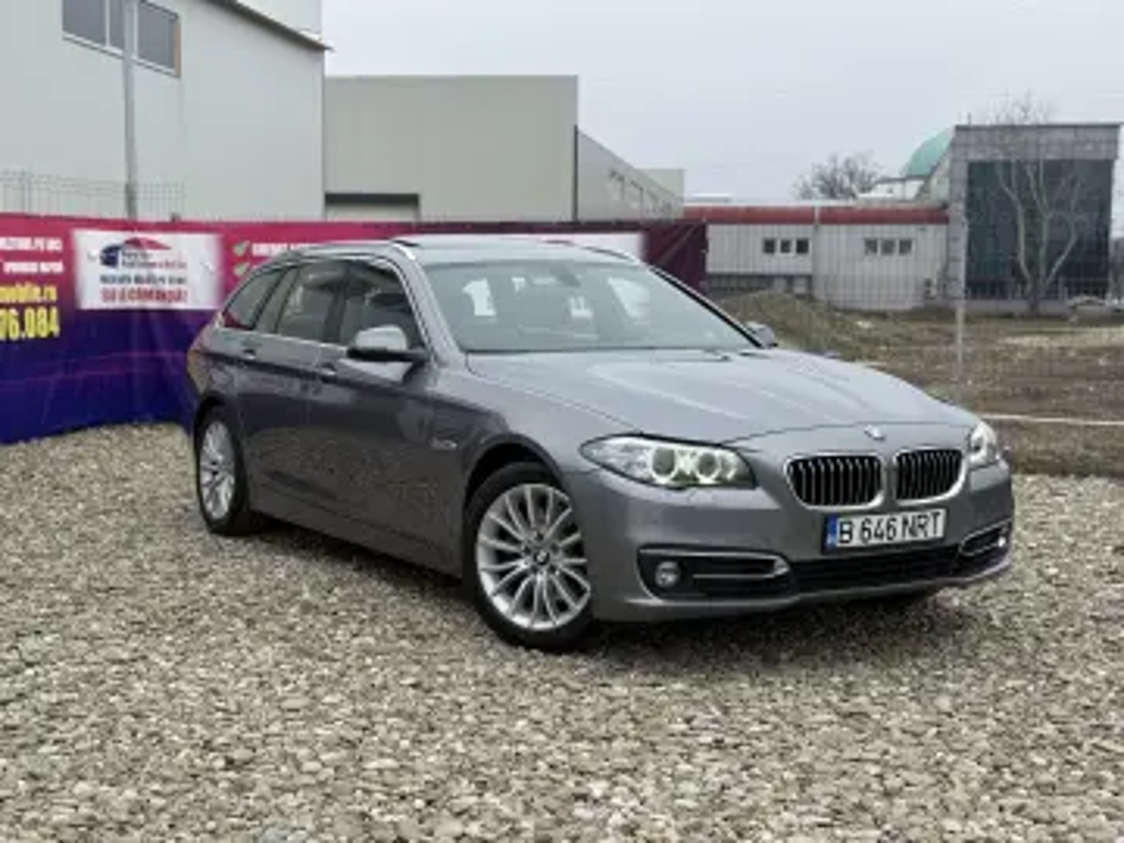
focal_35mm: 48
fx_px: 1559
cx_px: 562
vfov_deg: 30.3
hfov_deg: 39.7
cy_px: 422
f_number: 1.78
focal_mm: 6.76
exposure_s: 1/865
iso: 64
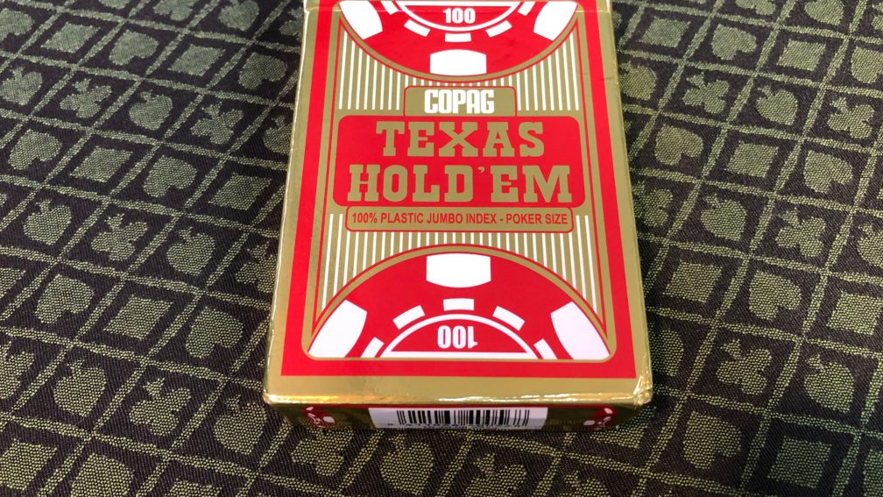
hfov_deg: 62.6
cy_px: 194
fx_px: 726
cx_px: 448
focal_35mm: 31
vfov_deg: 37.6
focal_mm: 3.99
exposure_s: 1/17
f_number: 1.8
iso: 40
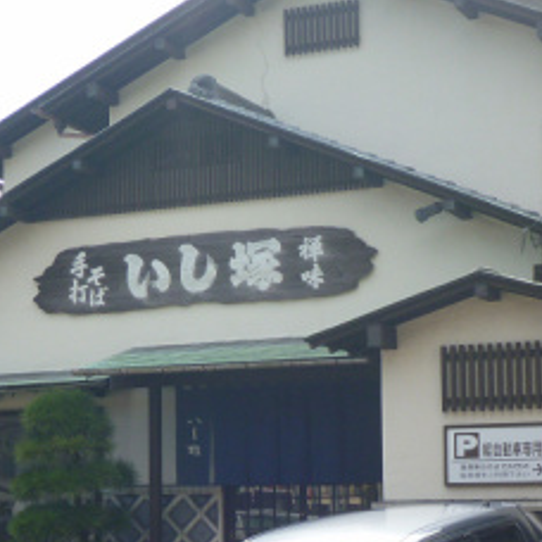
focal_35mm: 91
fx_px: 1612
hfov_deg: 19.1
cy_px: 386
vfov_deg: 19.0
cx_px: 288
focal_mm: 8.4
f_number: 4.5
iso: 80
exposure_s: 1/160
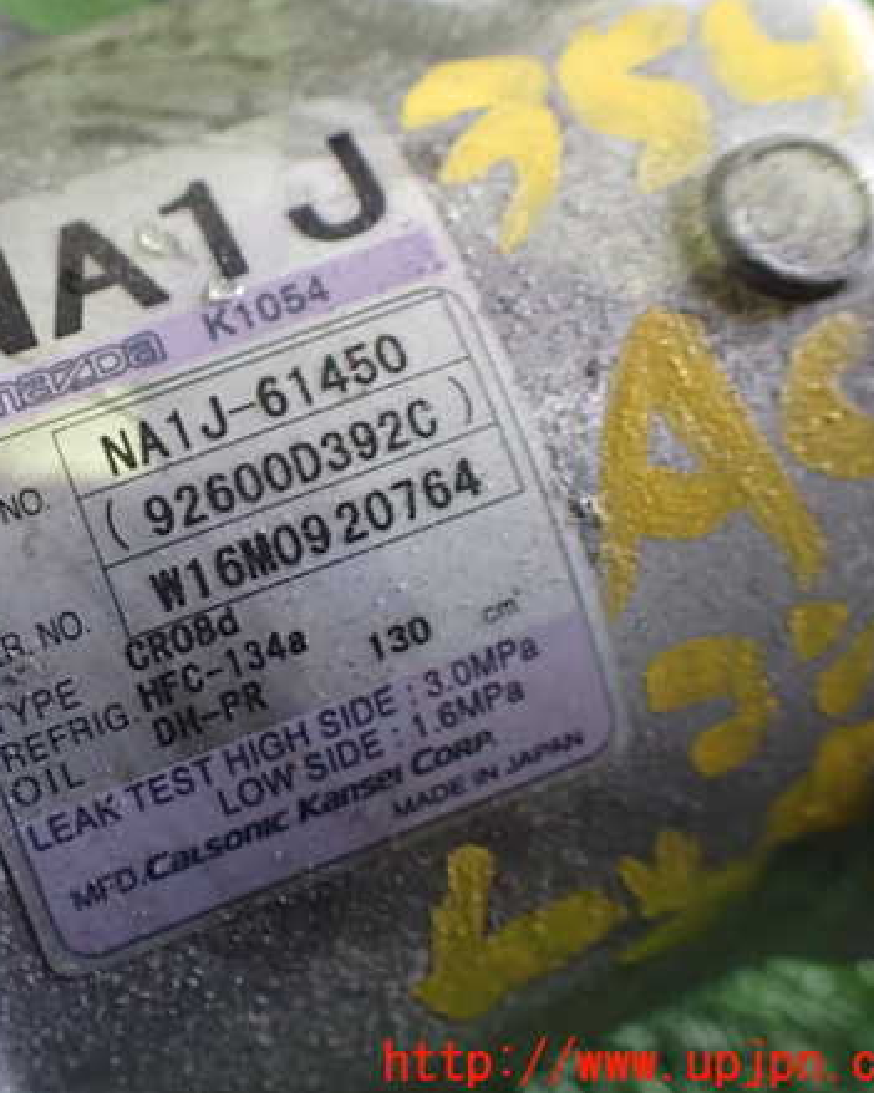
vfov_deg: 45.8
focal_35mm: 40
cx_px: 199
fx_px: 1294
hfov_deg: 36.3
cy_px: 535
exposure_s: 1/50
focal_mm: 5.4
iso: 800
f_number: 2.3
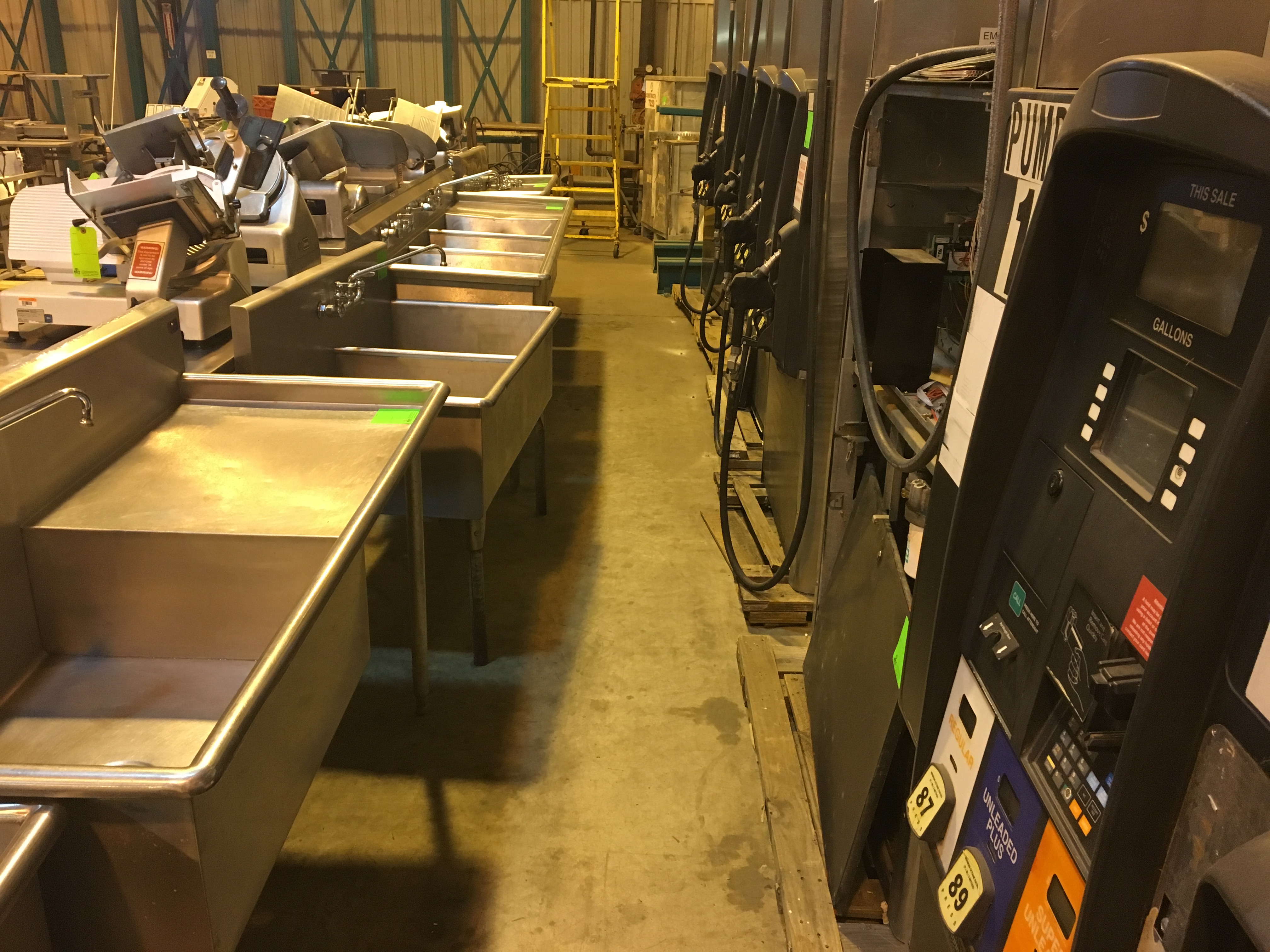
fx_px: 1064
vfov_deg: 48.2
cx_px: 635
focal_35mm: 29
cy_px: 476
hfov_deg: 61.7
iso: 200
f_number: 2.2
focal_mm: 4.15
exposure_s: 1/24
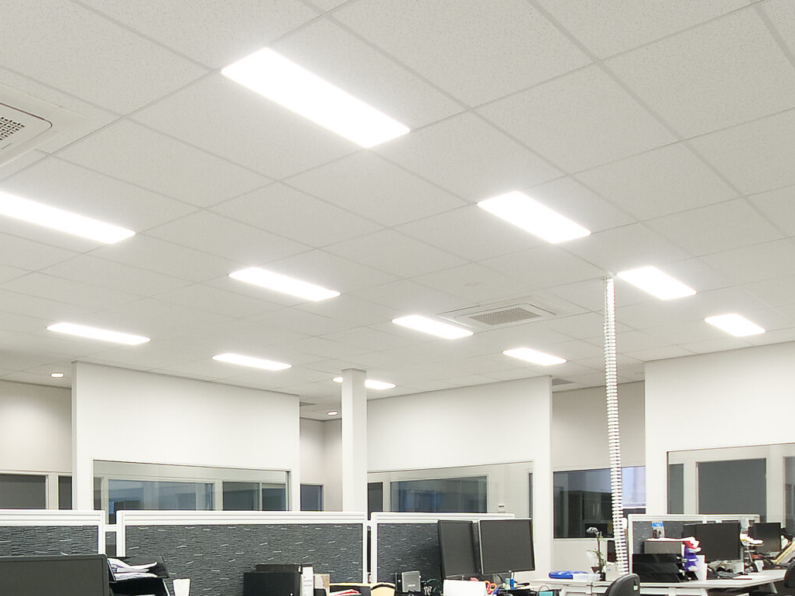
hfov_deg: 48.7
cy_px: 531
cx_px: 170
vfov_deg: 37.2
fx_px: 827
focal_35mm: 36
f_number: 8
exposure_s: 1/1.67
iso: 100
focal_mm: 10
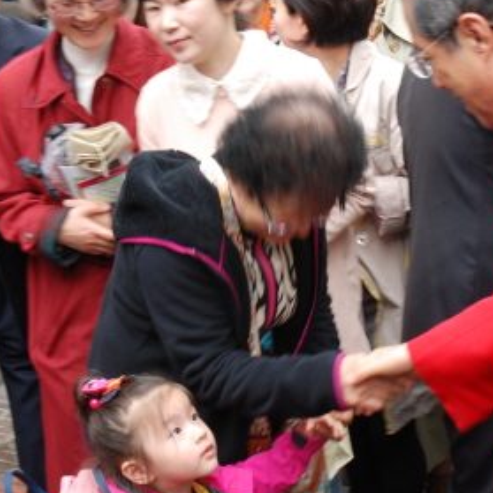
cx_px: 304
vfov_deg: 19.5
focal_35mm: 89
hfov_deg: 19.5
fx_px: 1436
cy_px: 204
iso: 200
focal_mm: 27
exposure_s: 1/30
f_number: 6.3
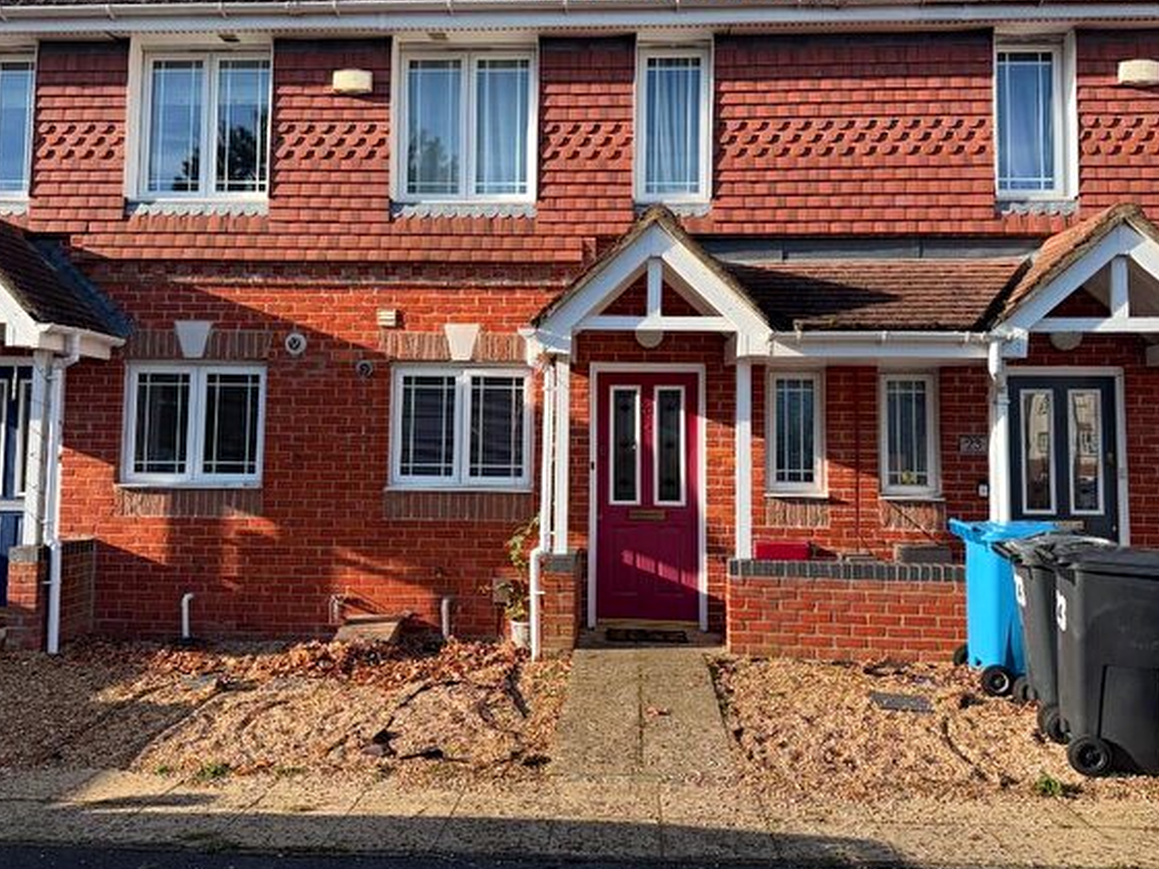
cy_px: 382
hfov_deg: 60.0
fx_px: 1004
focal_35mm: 30
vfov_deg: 46.7
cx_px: 567
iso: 64
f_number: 1.78
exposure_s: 1/1770
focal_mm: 6.76
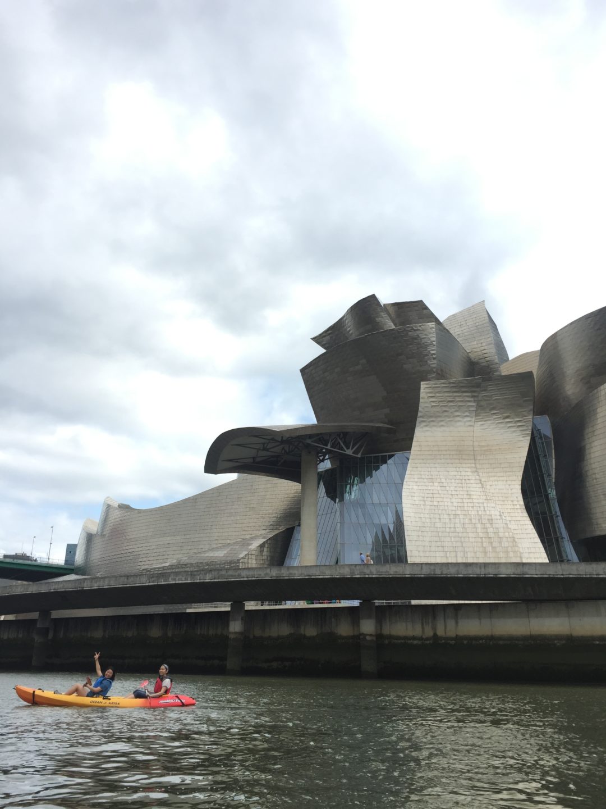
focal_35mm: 29
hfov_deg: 48.2
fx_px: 677
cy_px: 404
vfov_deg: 61.7
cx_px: 303
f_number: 2.2
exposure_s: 1/942
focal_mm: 4.15
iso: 32
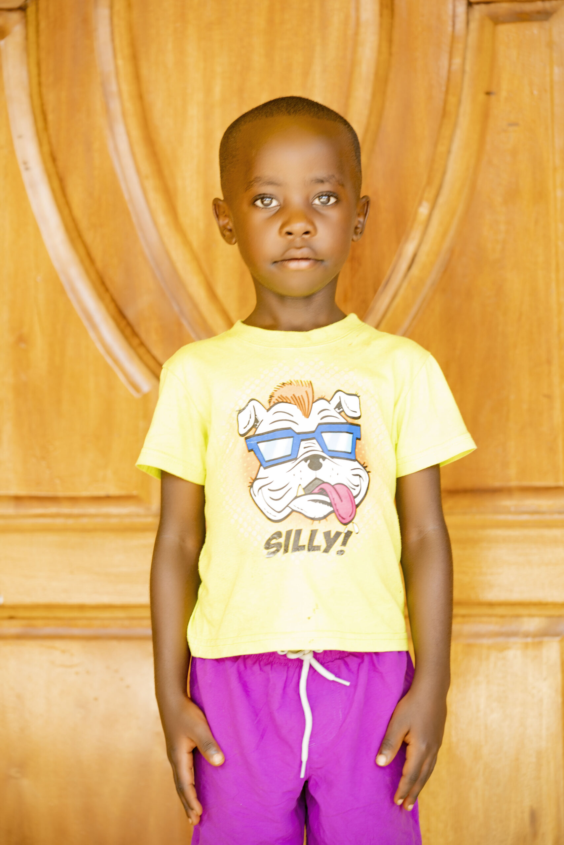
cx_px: 282
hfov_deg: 11.7
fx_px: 2749
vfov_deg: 17.5
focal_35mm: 117
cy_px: 422
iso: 160
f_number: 3.5
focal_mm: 117
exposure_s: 1/60
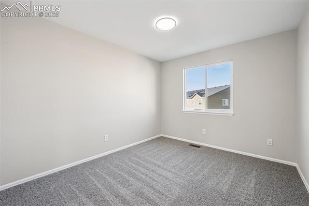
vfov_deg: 77.3
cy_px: 103
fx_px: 129
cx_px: 154
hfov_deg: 100.4
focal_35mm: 15
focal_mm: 15
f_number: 11
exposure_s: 1/2.5
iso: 100
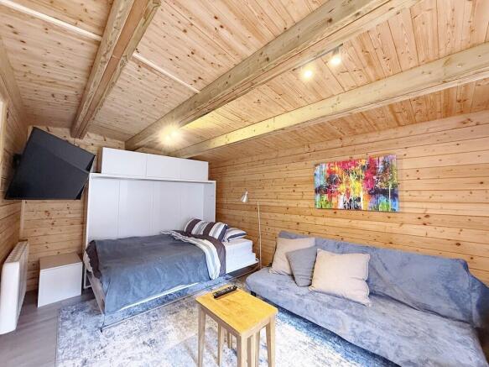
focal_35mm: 14
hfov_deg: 102.1
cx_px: 244
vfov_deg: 85.7
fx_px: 198
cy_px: 184
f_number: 2.2
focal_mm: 2.22
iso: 500
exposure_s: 1/50
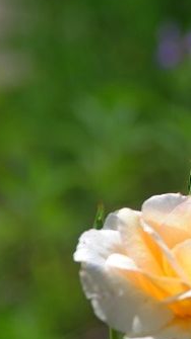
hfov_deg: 2.1
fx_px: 5252
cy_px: 211
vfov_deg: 3.7
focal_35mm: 582
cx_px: 330
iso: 100
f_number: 5
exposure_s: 1/250
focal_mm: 155
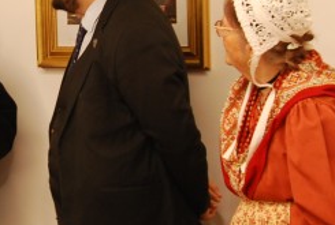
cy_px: 79
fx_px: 1633
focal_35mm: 175
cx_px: 17
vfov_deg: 7.9
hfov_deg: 11.6
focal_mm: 32
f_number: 4.2
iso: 360
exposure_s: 1/30
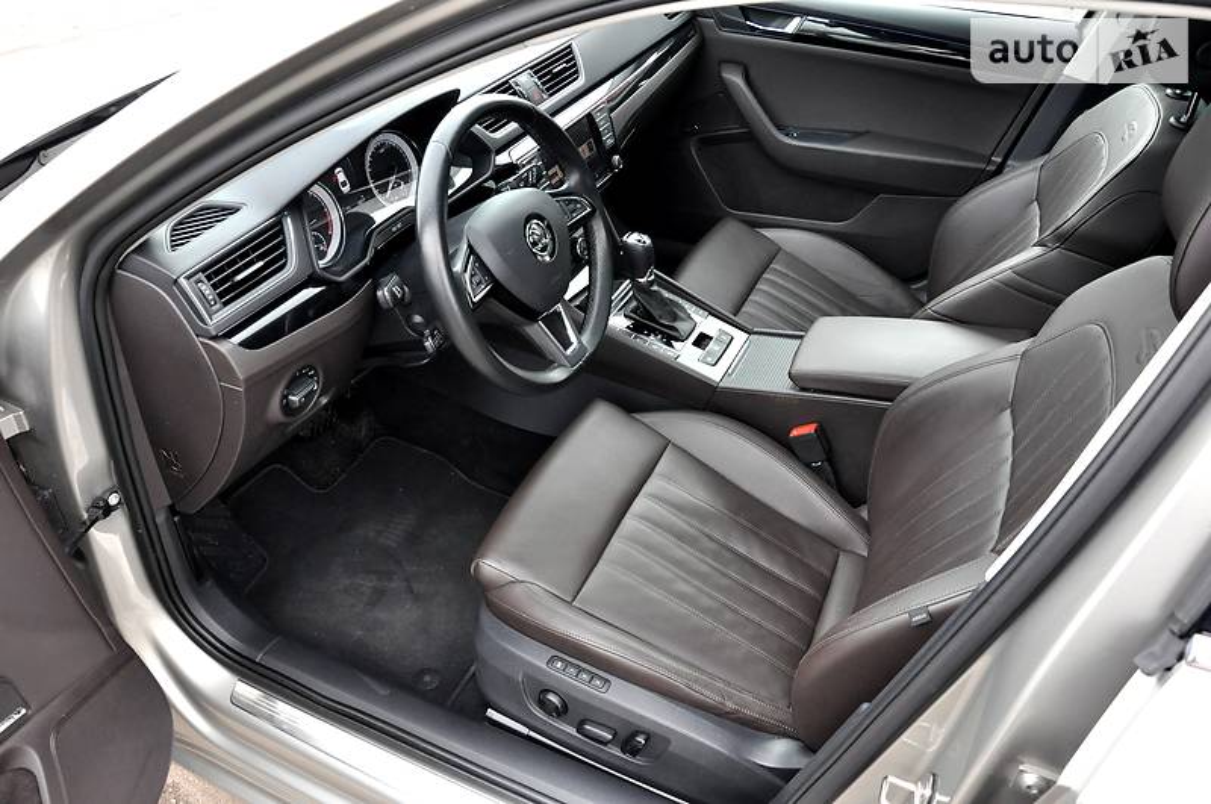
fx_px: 907
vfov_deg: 47.8
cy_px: 402
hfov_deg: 67.5
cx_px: 606
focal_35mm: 27
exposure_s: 1/200
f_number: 7.1
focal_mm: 18
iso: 800
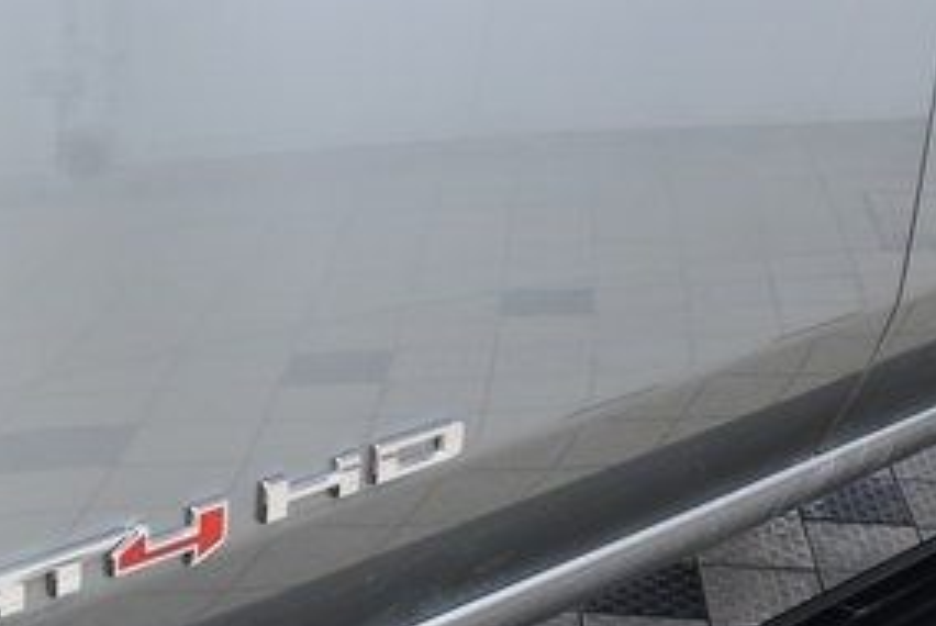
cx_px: 547
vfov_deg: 16.4
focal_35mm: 81
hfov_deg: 25.0
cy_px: 674
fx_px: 2108
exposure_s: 1/15
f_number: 6.3
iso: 1100
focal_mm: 24
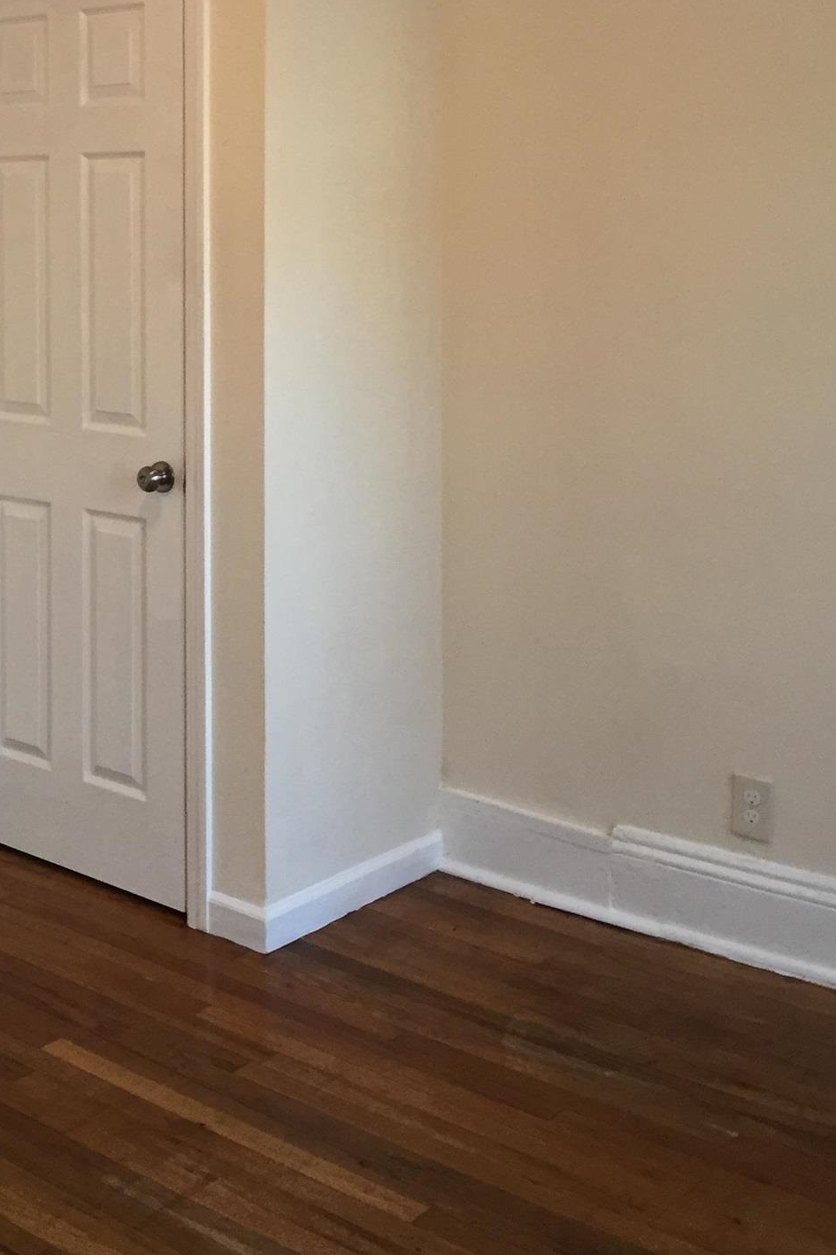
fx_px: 1707
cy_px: 292
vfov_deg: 39.1
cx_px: 96
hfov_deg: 26.7
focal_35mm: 49
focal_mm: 4.15
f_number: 2.2
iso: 64
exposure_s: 1/33
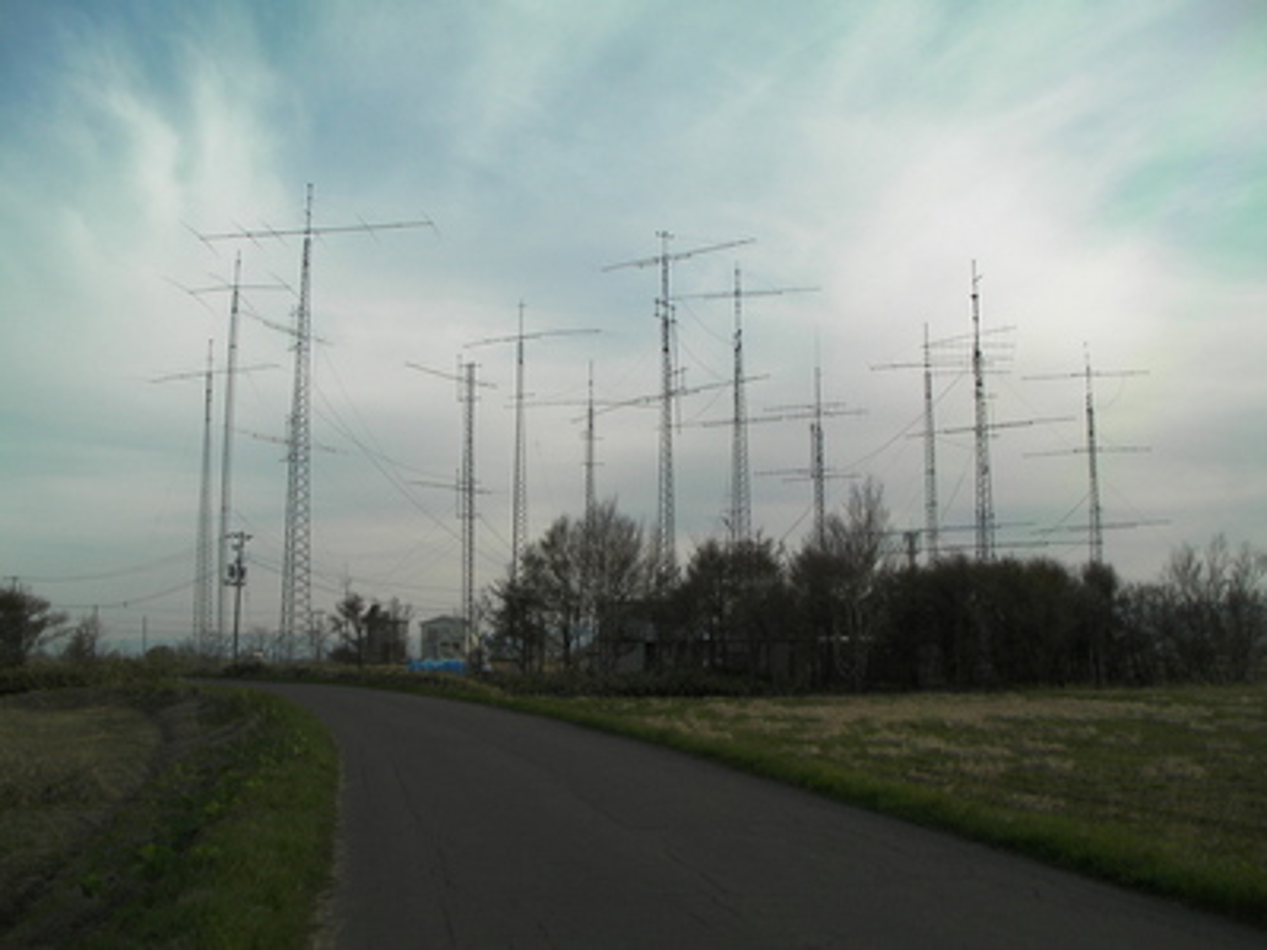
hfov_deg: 49.0
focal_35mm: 38
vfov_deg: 37.7
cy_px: 475
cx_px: 634
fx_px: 1391
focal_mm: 6.3
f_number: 4.7
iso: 50
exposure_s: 1/270
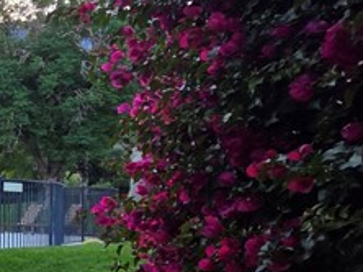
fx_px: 629
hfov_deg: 20.6
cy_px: 241
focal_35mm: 60
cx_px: -314
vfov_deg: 23.8
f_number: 1.9
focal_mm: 2.2
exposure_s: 1/324
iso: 40
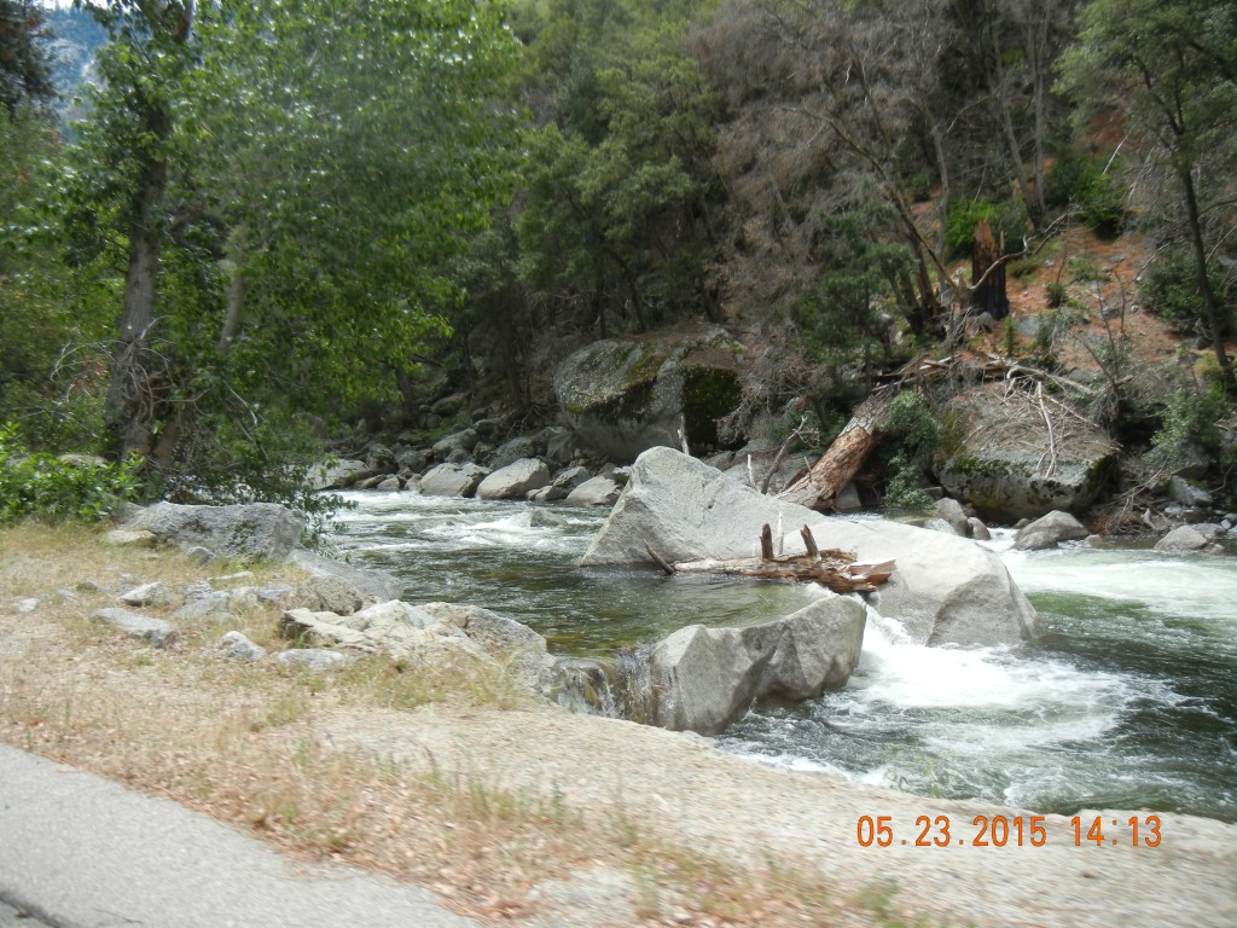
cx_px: 618
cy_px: 464
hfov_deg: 60.0
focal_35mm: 30
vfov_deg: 46.8
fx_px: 1072
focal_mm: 5.4
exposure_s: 1/842
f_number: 3.5
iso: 160
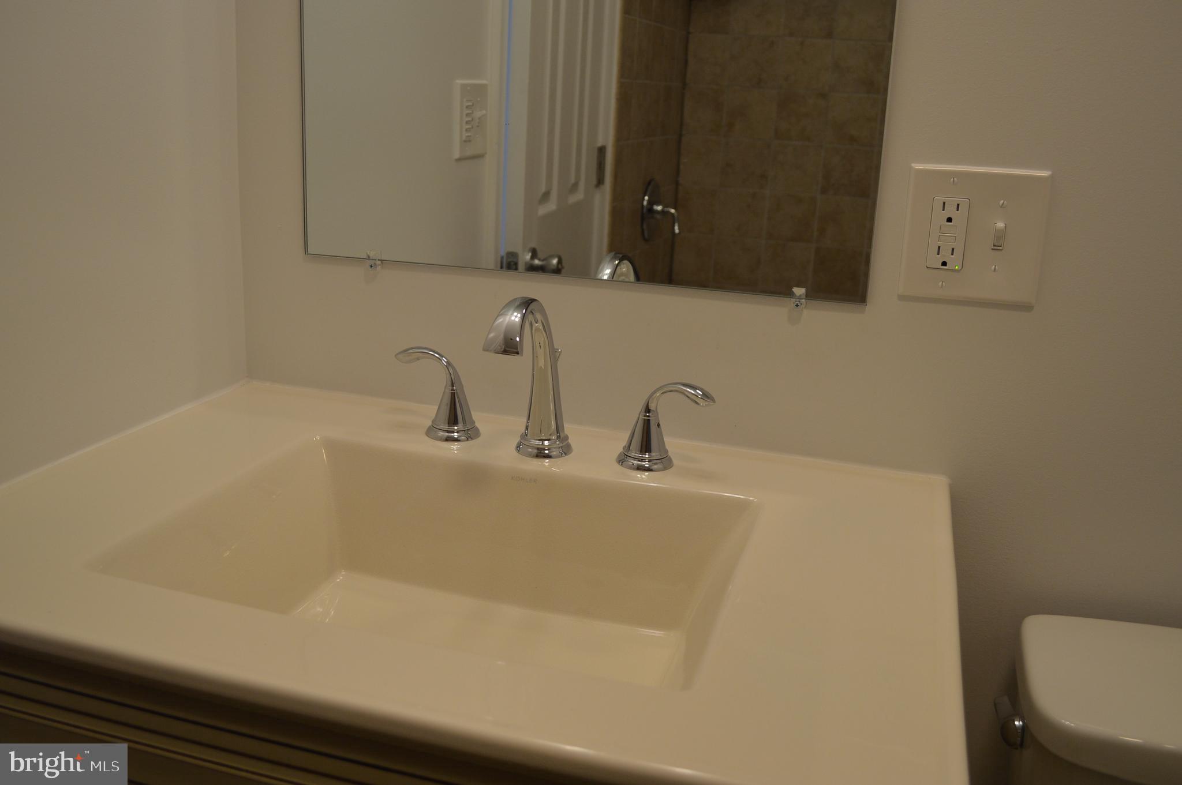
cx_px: 591
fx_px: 1082
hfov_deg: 57.3
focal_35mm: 33
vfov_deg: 39.9
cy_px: 392
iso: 400
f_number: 4.5
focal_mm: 22
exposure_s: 1/80
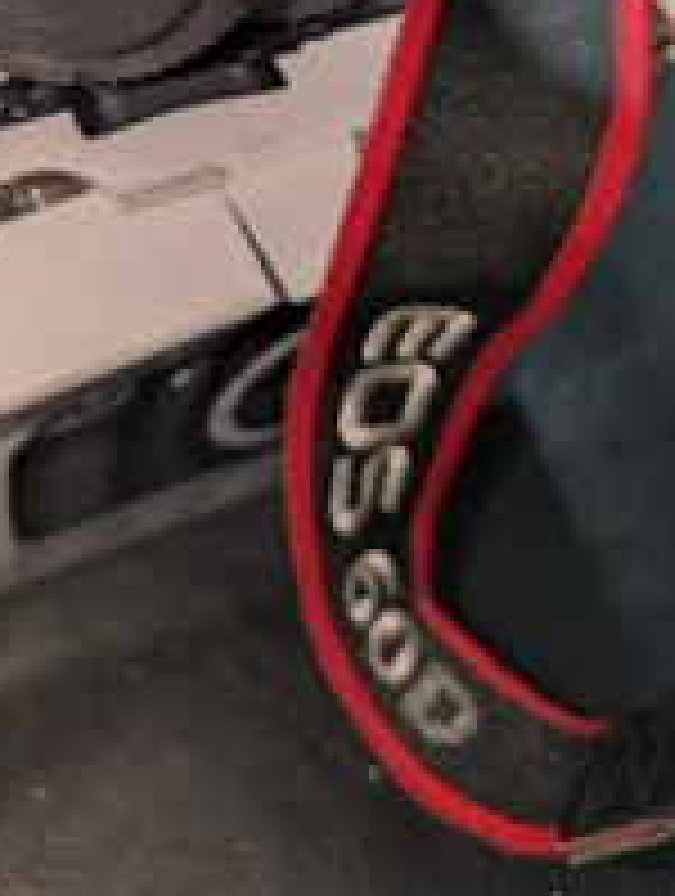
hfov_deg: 29.2
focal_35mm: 48
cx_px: 72
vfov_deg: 36.9
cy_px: 77
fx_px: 1244
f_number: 1.68
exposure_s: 1/130
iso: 30
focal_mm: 6.9
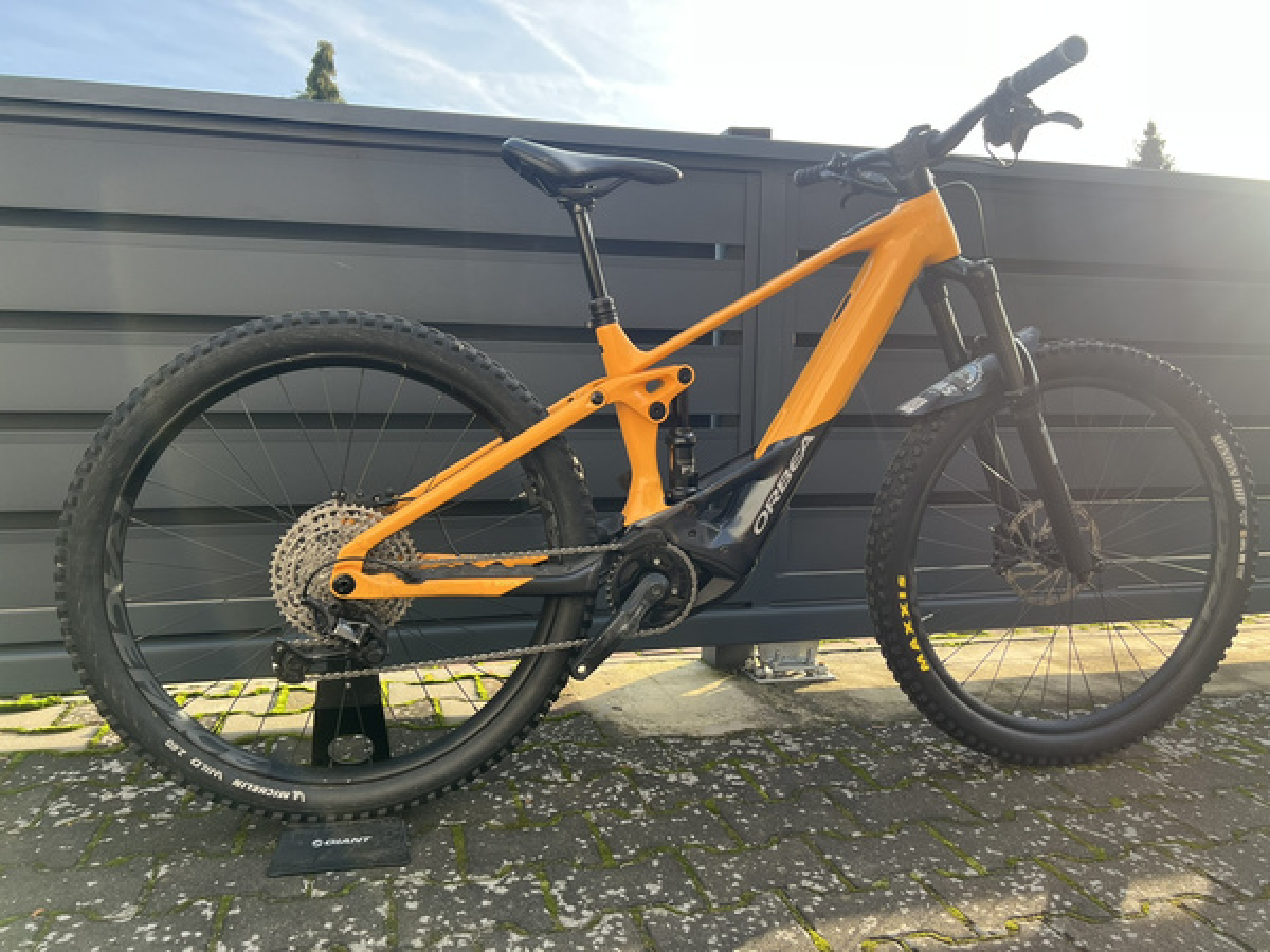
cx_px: 635
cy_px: 476
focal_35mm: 26
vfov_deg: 53.1
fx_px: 954
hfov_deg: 67.3
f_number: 1.5
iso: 50
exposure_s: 1/533
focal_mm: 5.7
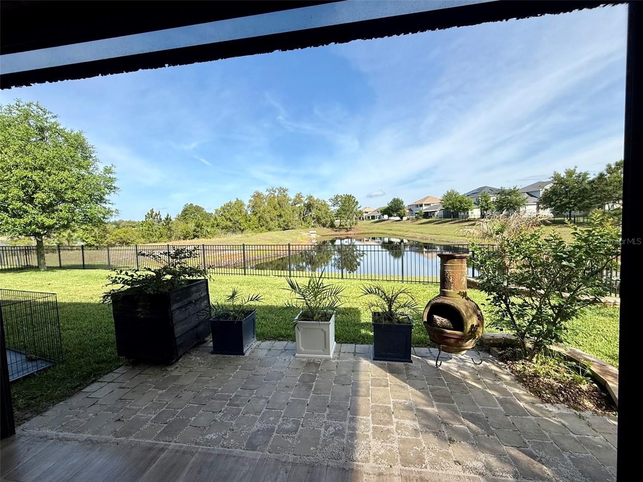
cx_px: 322
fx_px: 260
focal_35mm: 14
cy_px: 241
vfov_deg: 85.7
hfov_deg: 102.1
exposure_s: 1/1795
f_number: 2.2
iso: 50
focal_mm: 2.22
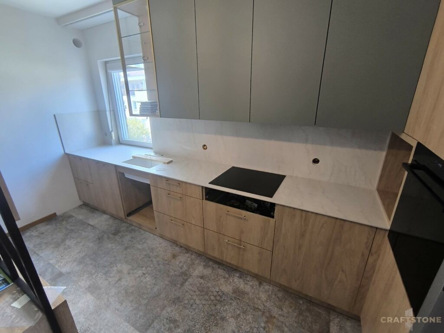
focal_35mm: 16
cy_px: 166
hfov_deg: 94.5
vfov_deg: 78.1
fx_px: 205
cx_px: 222
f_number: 2.2
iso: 160
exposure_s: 1/50
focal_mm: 1.65
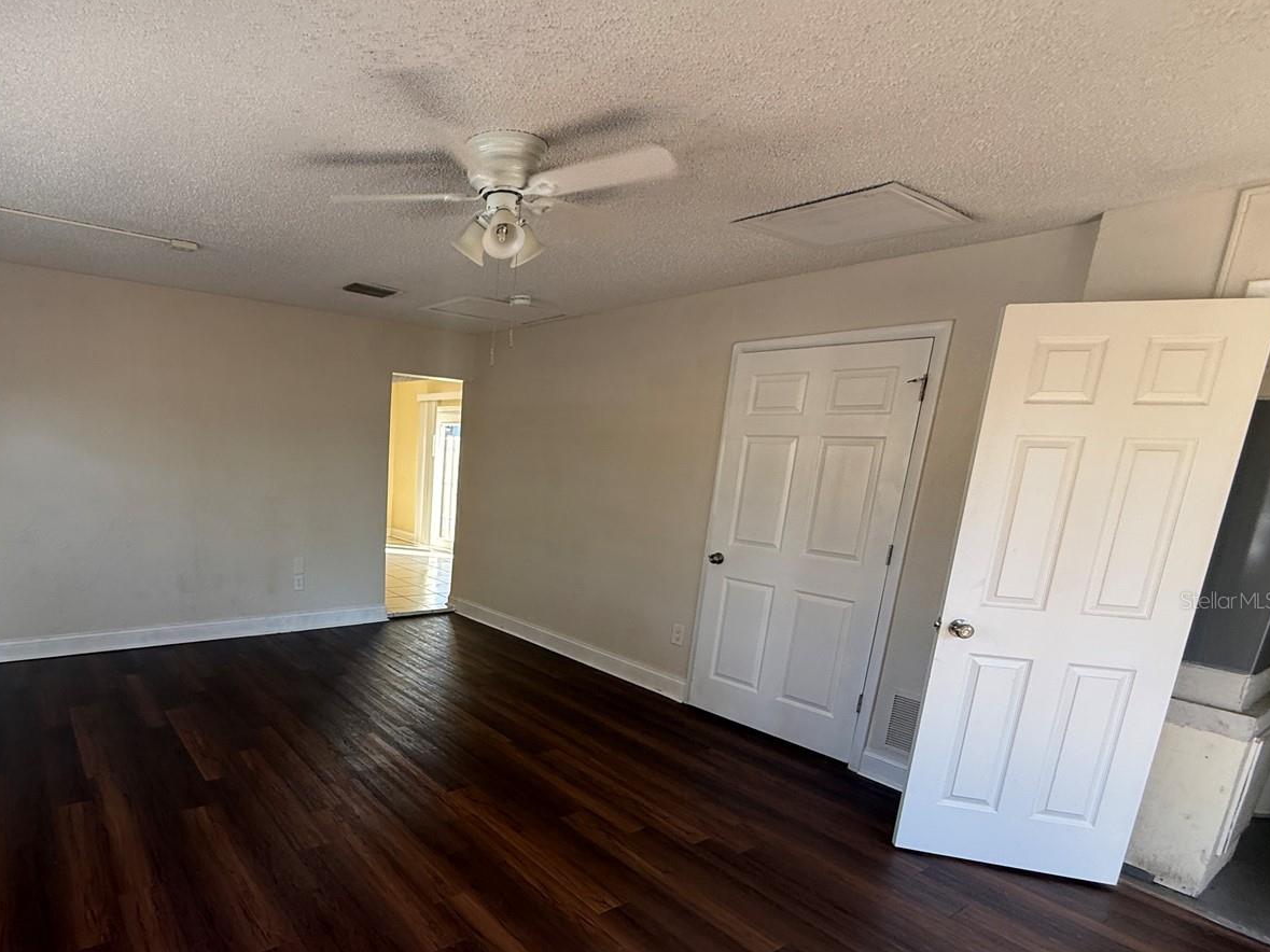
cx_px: 420
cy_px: 600
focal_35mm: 19
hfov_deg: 81.7
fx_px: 697
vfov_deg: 67.5
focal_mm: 2.22
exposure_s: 1/99
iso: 100
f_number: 2.2
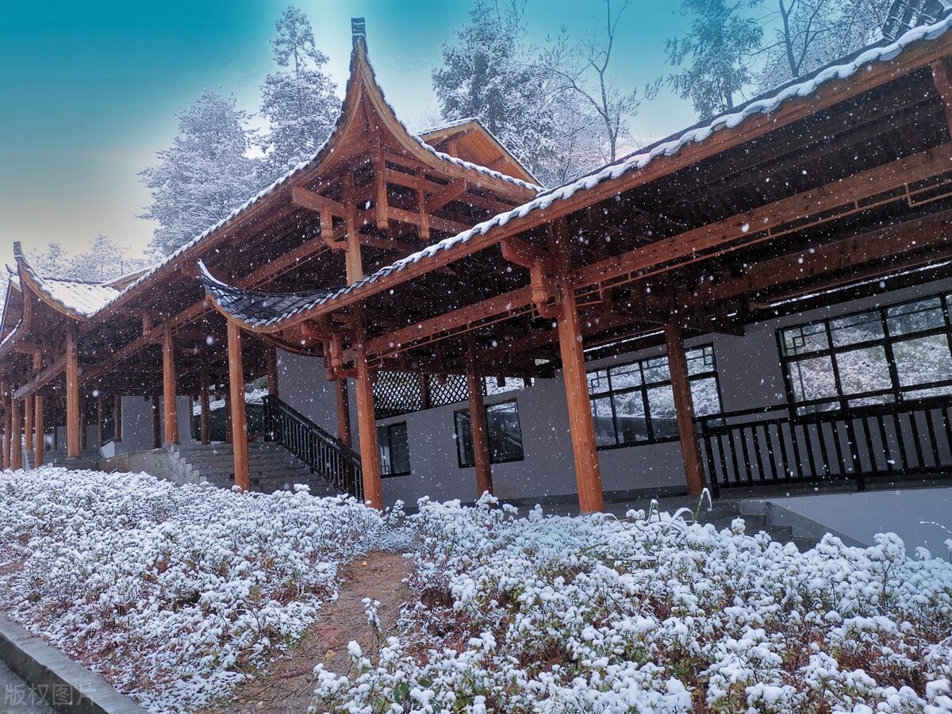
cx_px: 476
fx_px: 743
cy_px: 357
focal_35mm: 27
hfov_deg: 65.3
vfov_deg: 51.4
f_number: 1.8
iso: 50
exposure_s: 1/476
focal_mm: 5.58
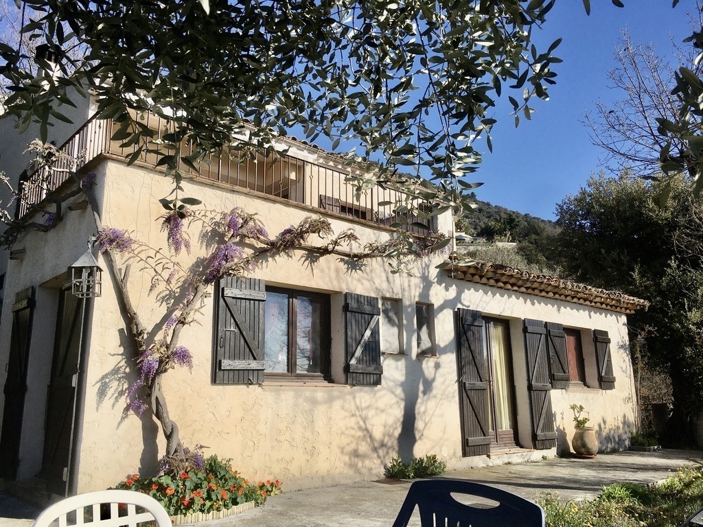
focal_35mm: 29
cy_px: 264
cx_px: 352
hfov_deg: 61.7
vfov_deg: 48.2
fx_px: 589
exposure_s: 1/2747
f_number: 2.2
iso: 25
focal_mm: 4.15
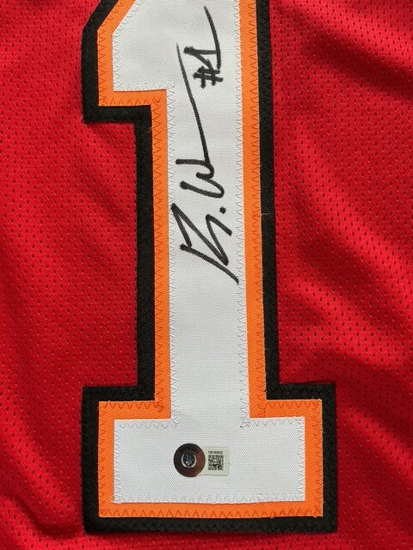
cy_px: 275
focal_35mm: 29
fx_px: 461
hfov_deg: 48.2
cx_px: 206
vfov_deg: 61.7
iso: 200
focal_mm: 3
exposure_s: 1/60
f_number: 1.8
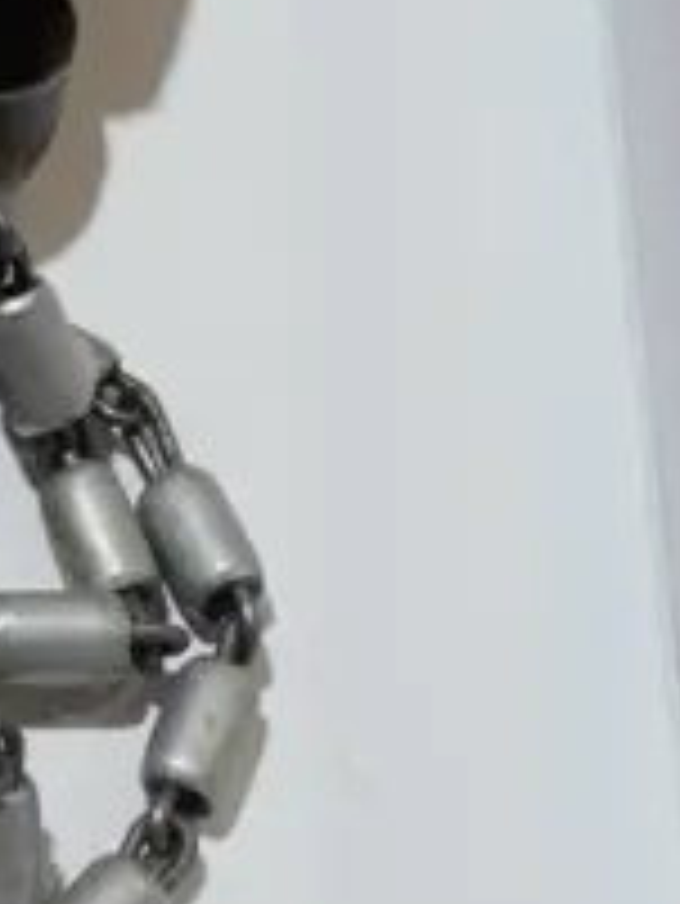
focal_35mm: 183
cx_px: -322
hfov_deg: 8.0
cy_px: -252
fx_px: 4788
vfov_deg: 10.6
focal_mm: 18
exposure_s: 1/100
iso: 200
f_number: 4
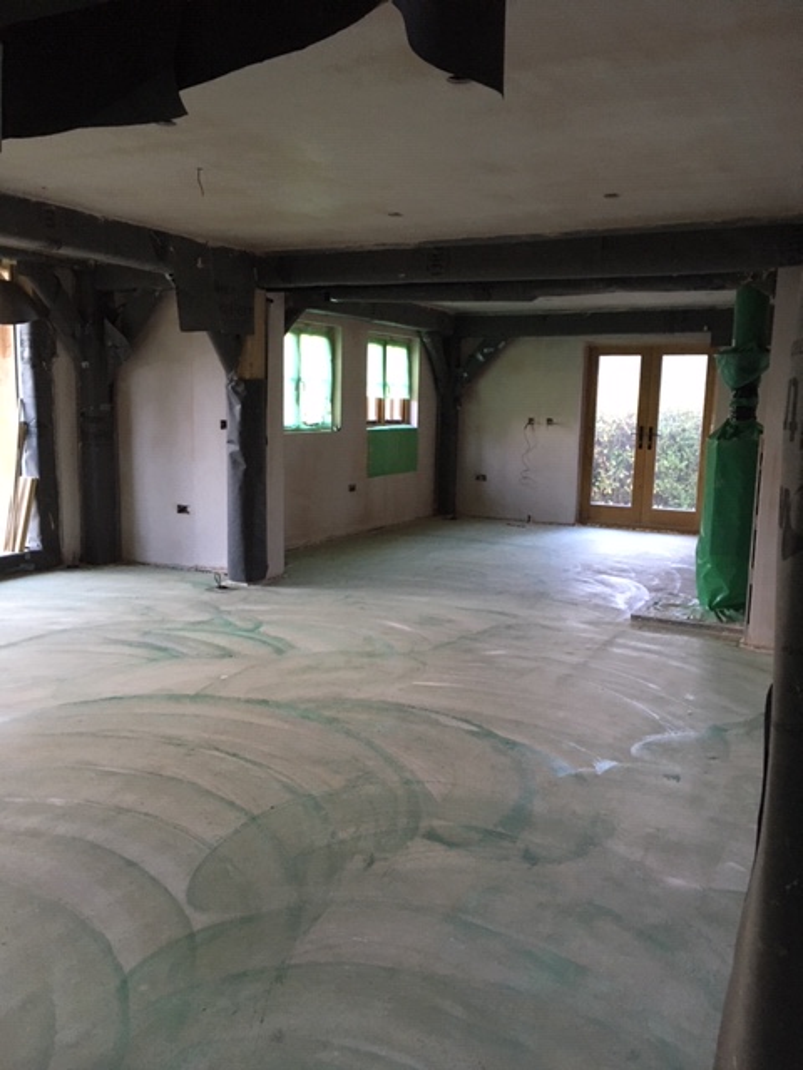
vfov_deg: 61.7
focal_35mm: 29
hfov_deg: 48.2
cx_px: 402
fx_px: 897
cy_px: 535
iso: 200
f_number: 2.2
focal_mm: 4.15
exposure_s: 1/20
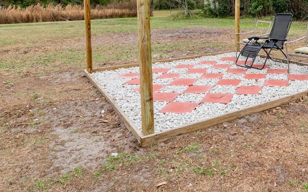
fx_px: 277
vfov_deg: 36.4
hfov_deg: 53.5
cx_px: 255
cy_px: 27
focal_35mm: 33
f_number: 8
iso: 320
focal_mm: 14
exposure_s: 1/500
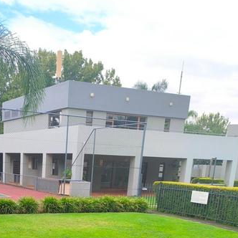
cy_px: 265
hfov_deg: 33.3
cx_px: 35
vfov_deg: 30.7
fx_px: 381
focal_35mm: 49
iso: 50
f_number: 1.65
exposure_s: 1/262
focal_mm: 6.14
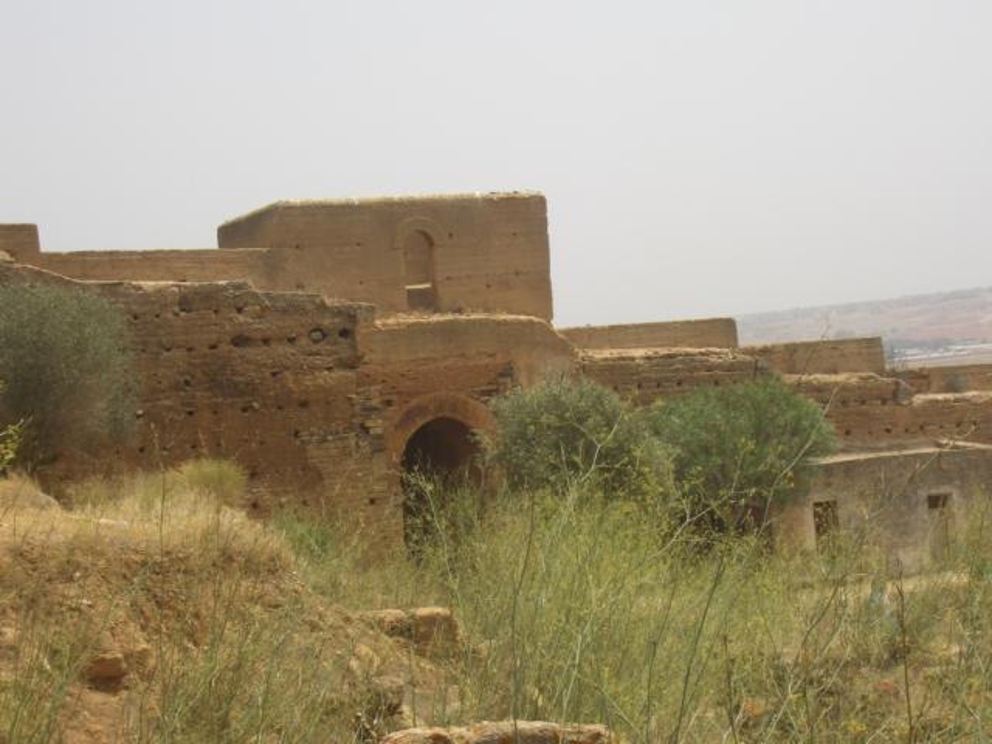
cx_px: 496
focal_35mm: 74
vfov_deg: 19.9
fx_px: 2121
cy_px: 372
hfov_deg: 26.3
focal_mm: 12.2
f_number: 6.2
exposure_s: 1/250
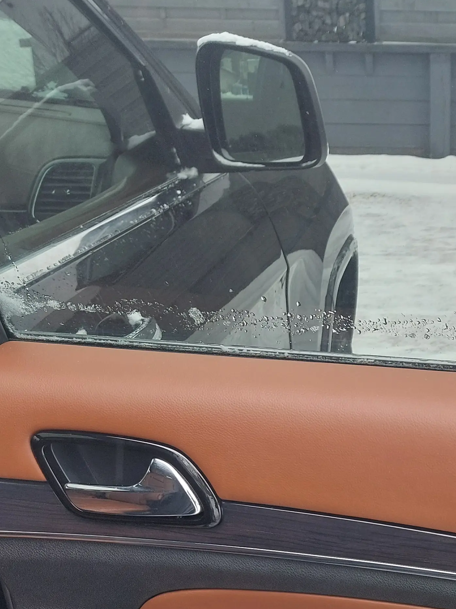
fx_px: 1089
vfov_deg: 29.2
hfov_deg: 22.7
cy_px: 604
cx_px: 456
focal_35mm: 62
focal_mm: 5.23
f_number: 1.8
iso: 32
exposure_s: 1/100
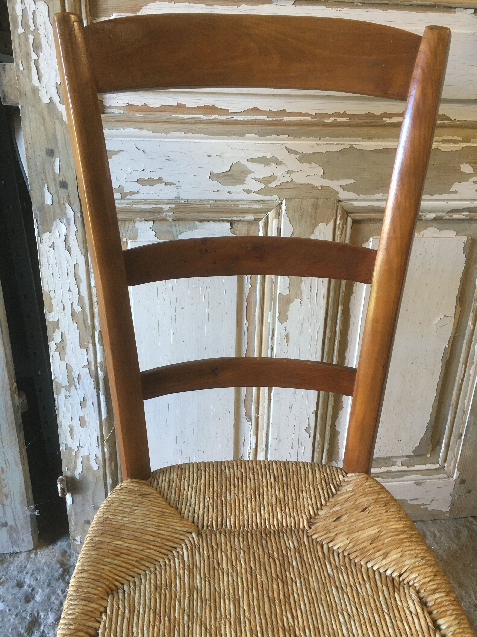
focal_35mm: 29
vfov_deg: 61.7
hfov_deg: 48.2
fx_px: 533
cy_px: 318
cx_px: 238
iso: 125
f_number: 2.2
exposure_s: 1/33
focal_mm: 4.15
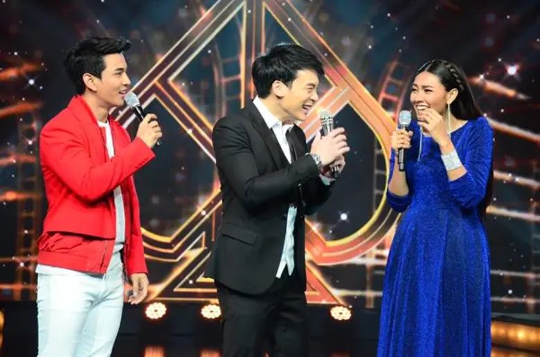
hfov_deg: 18.2
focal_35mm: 112
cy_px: 178
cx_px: 270
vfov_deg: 12.1
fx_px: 1683
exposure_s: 1/160
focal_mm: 75
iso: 4000
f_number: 5
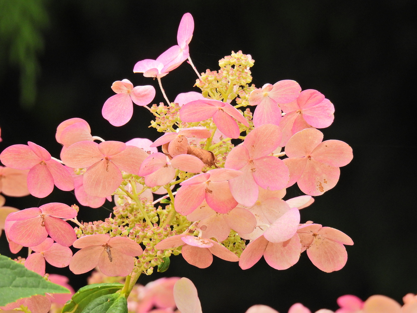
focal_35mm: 850
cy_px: 156
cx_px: 208
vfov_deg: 1.7
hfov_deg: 2.3
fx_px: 10239
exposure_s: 1/500
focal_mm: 152
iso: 360
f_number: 5.6
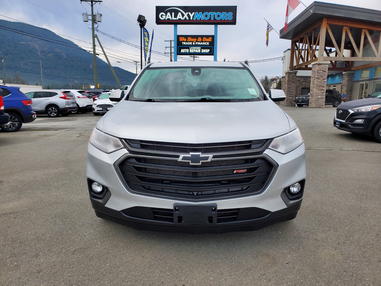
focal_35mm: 26
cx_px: 190
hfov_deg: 67.3
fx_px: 286
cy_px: 143
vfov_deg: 53.1
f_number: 2.4
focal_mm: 4.3
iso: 80
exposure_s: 1/120
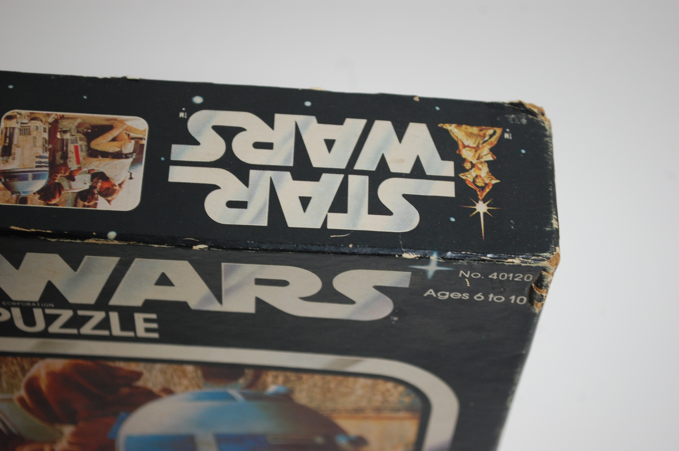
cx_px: 340
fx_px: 1555
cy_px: 226
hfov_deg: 24.6
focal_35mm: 82
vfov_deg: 16.5
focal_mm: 55
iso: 400
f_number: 5.6
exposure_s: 1/50
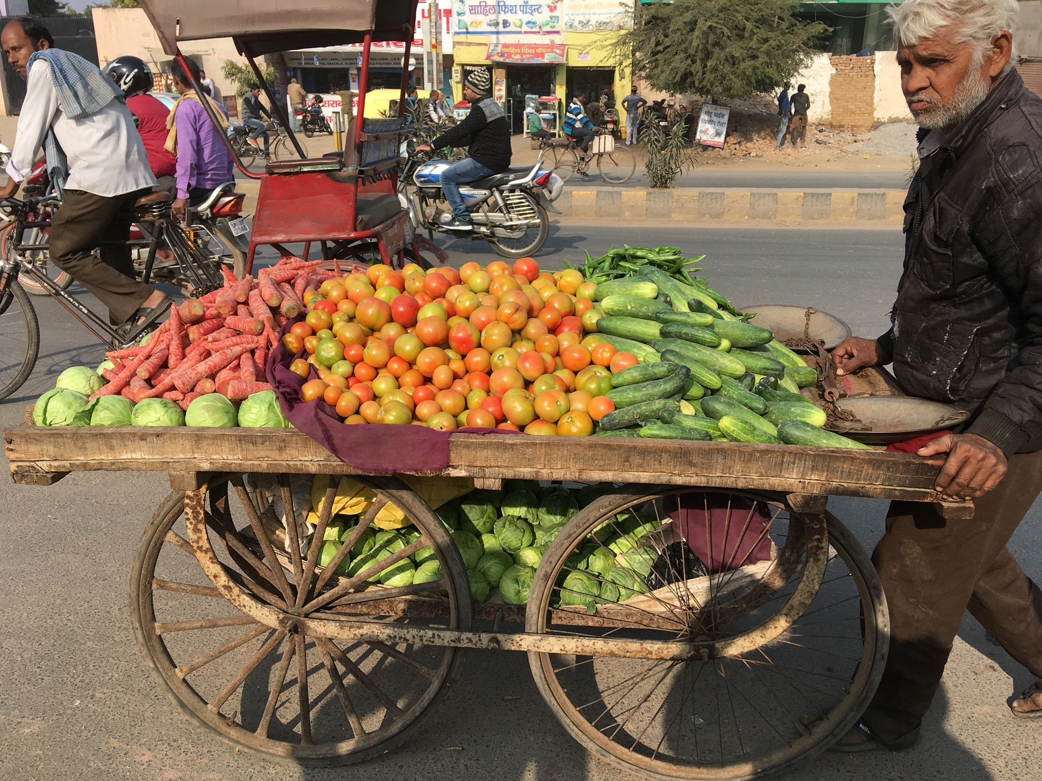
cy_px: 390
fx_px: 873
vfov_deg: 48.2
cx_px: 521
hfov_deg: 61.7
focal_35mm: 29
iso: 25
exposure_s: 1/1099
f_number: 2.2
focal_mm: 4.15
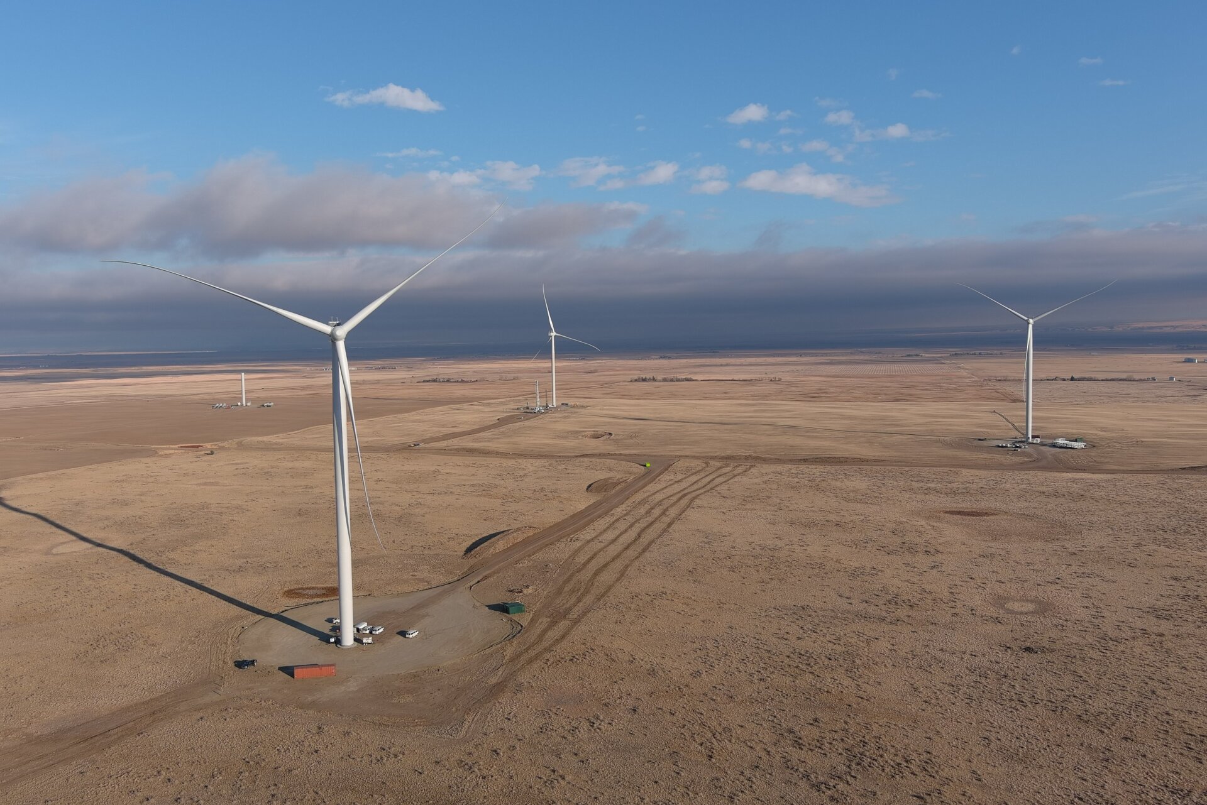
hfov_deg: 63.6
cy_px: 402
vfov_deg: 45.0
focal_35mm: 29
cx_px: 604
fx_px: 972
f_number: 2.8
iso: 100
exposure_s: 1/1600
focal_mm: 10.57
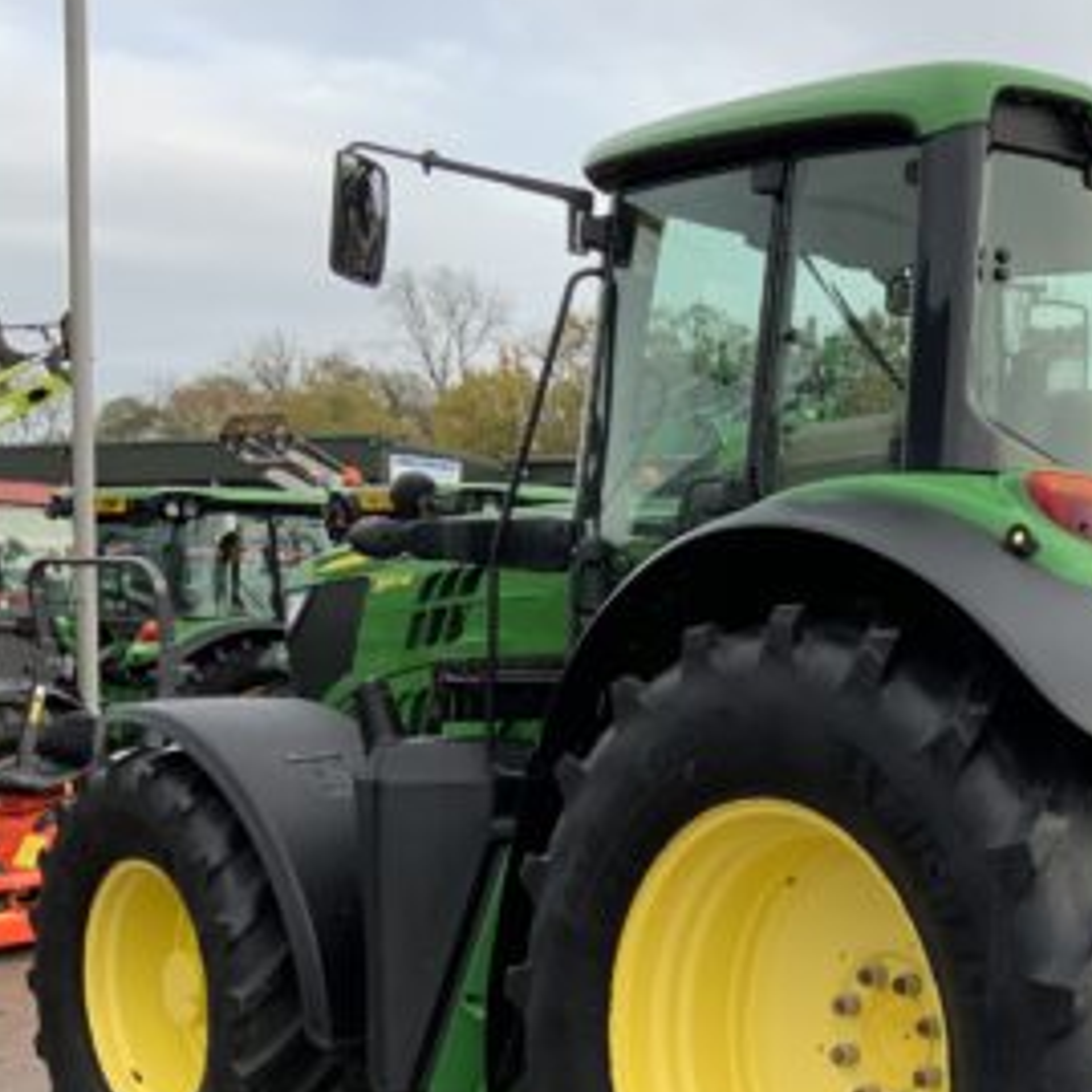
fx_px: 2177
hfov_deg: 26.3
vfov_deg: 27.8
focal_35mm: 61
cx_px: 1149
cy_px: 812
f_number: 1.8
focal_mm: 3
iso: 16
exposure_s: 1/324
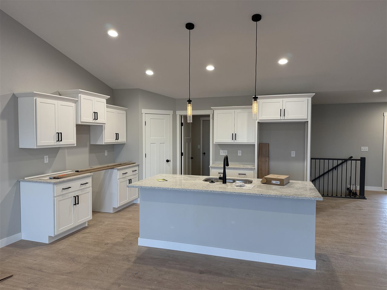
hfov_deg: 71.6
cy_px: 145
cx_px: 194
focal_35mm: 24
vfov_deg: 56.8
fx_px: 268
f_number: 1.78
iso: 160
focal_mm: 6.76
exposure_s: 1/214
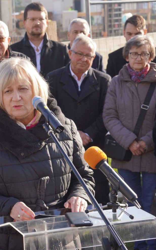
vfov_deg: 18.1
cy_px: 125
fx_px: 782
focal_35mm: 115
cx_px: 18
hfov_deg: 11.3
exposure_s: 1/200
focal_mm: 50
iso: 100
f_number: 5
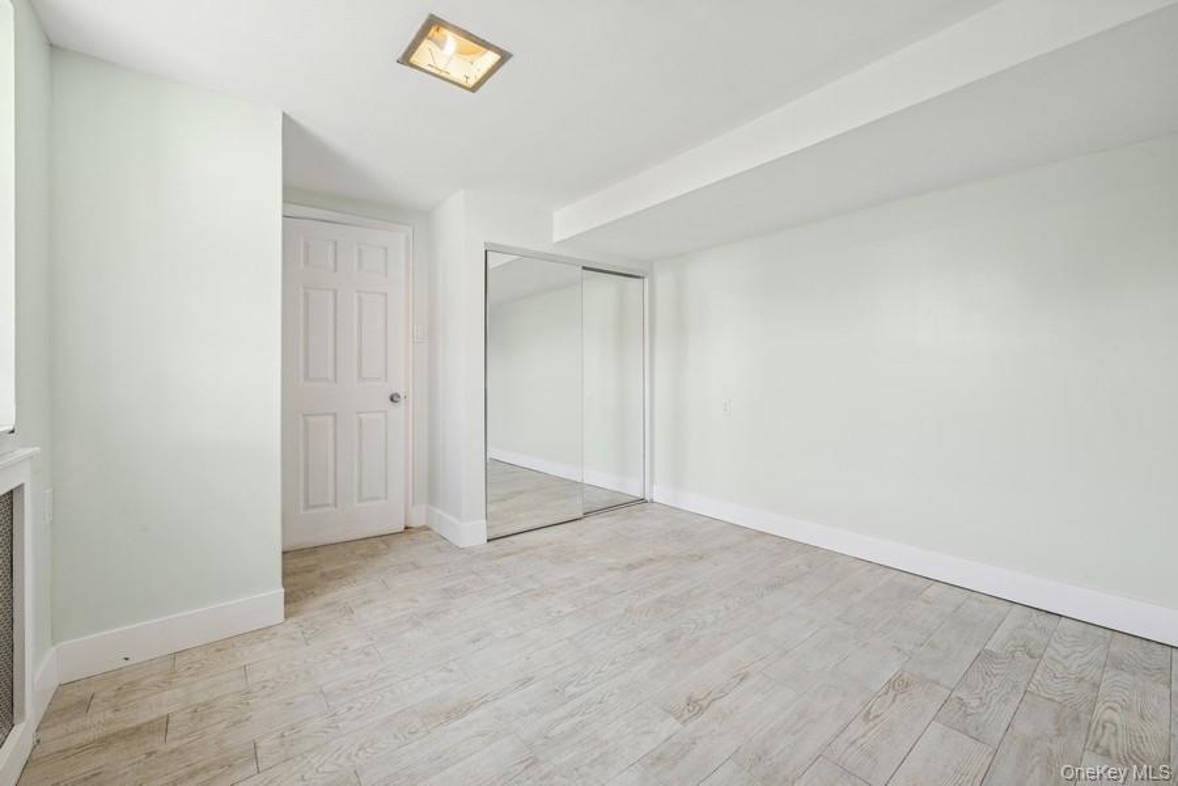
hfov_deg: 104.3
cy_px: 393
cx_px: 589
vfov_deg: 81.2
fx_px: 458
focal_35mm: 14
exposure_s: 1/4
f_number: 11
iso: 100
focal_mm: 14
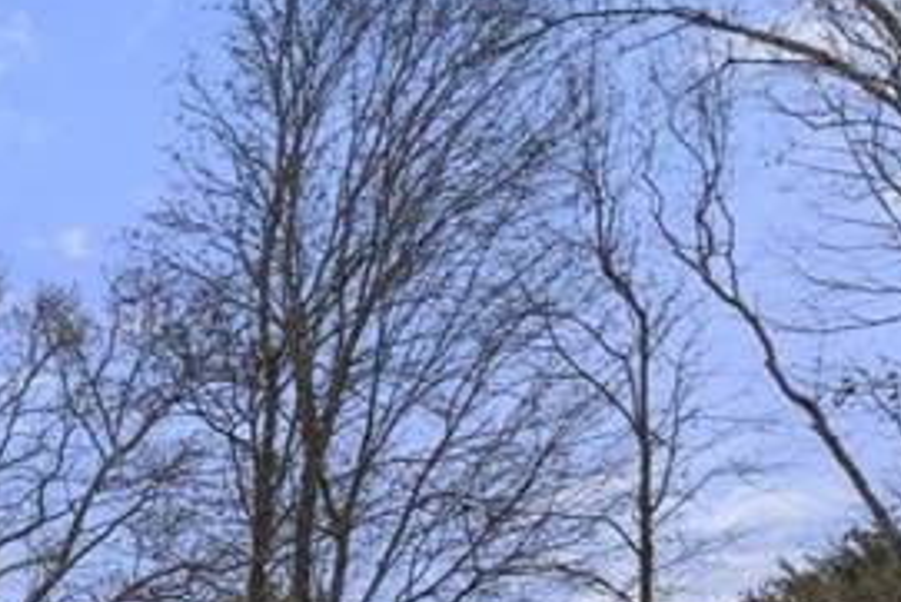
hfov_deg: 20.0
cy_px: 1039
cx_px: -565
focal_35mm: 83
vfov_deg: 14.7
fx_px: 2078
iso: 320
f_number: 7.1
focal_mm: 22
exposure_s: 1/200
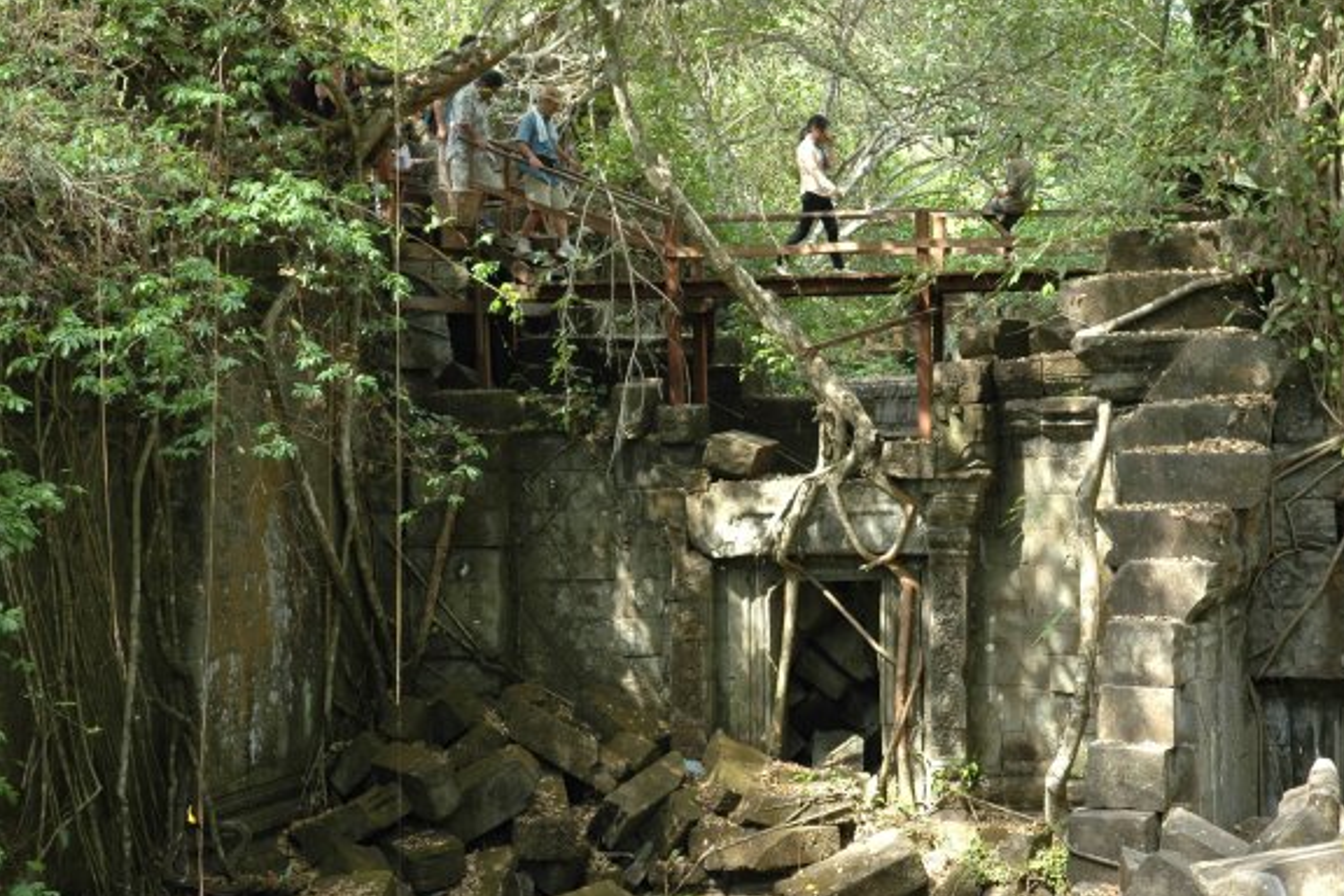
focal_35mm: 90
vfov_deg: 15.2
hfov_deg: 22.6
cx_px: 763
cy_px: 385
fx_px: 3360
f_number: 4.5
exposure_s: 1/60
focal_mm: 48
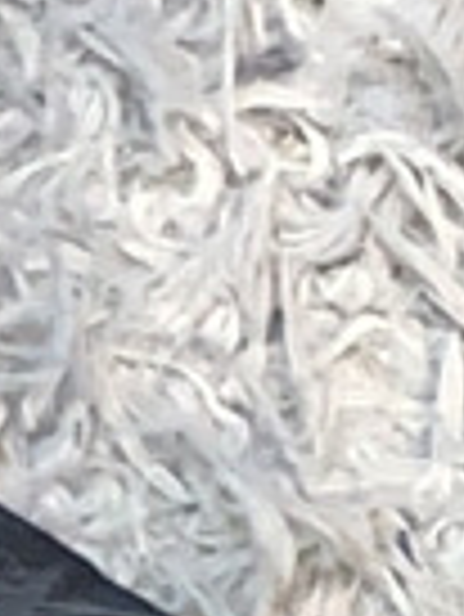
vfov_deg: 9.1
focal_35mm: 205
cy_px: 1205
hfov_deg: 6.5
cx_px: -1054
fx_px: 3658
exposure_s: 1/100
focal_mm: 4.25
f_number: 1.8
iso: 80
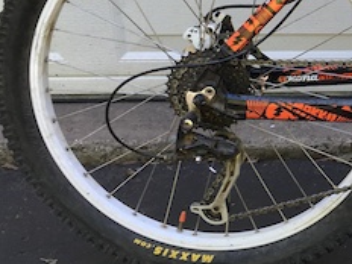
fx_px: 1017
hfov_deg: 17.6
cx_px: 531
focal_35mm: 100
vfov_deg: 14.6
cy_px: 6
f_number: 2.2
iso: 32
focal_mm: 4.15
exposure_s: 1/60
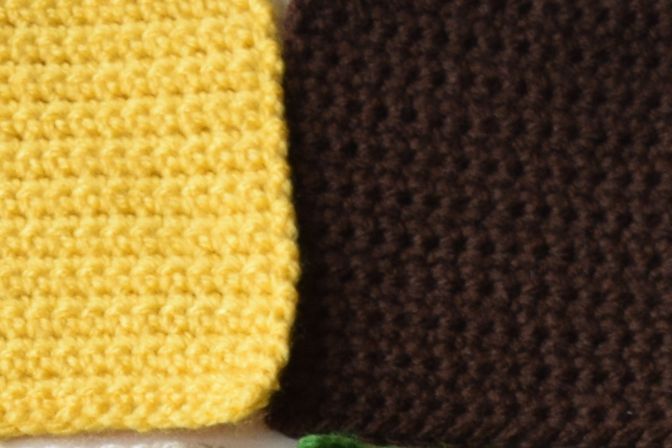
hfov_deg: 8.0
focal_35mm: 253
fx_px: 4729
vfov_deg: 5.3
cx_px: -307
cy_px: 1009
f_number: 4
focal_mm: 25
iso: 400
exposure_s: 1/160
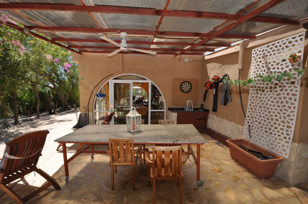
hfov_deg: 100.5
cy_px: 102
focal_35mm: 15
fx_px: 128
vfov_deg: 77.0
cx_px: 154
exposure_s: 1/200
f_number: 9
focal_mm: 10
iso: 200
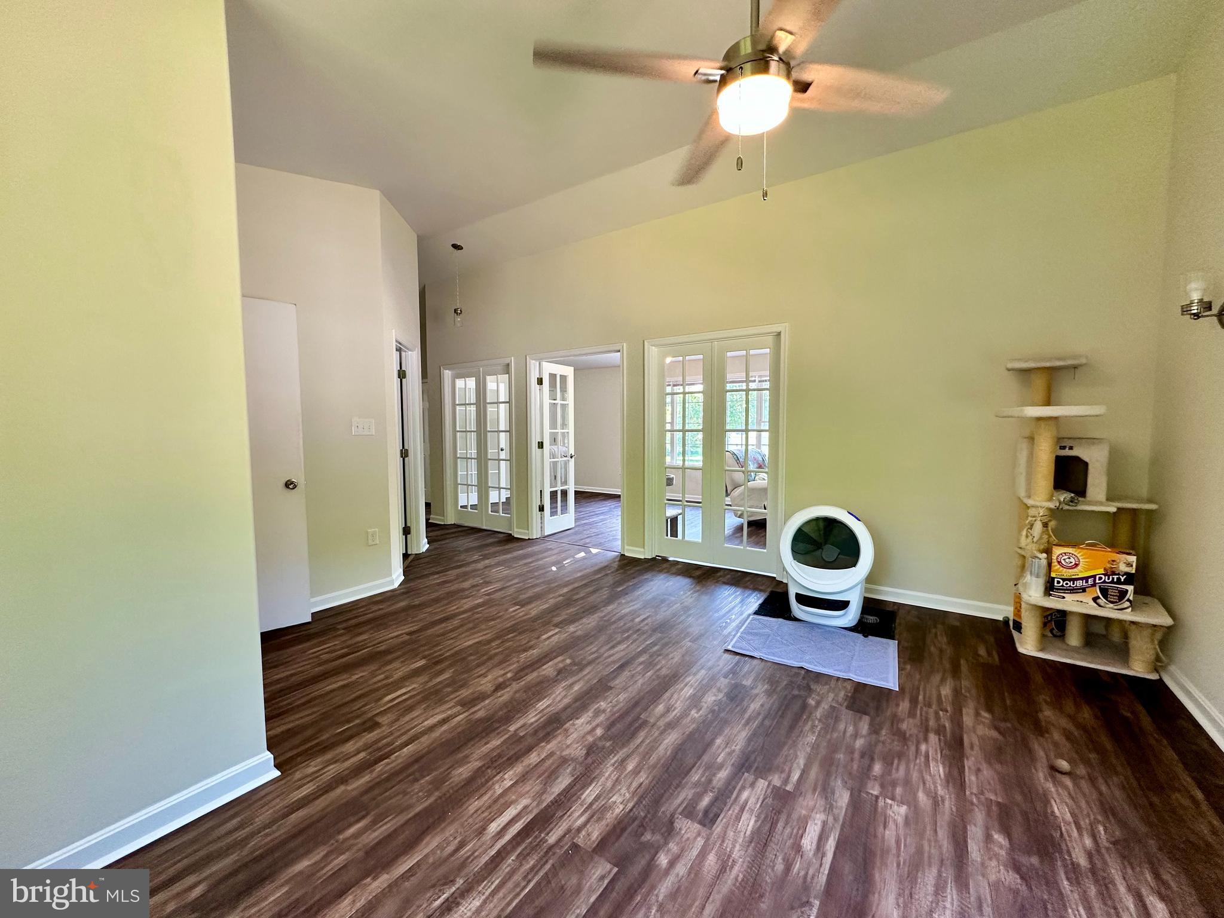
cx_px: 612
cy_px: 459
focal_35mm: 14
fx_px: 495
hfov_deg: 102.1
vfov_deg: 85.7
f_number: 2.2
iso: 200
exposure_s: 1/120
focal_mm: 2.22
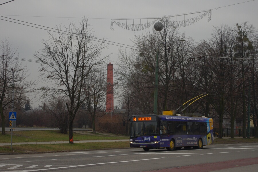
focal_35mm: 82
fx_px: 588
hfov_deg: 24.8
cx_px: 129
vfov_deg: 16.7
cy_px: 86
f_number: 5.6
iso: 400
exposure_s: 1/400
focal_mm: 55
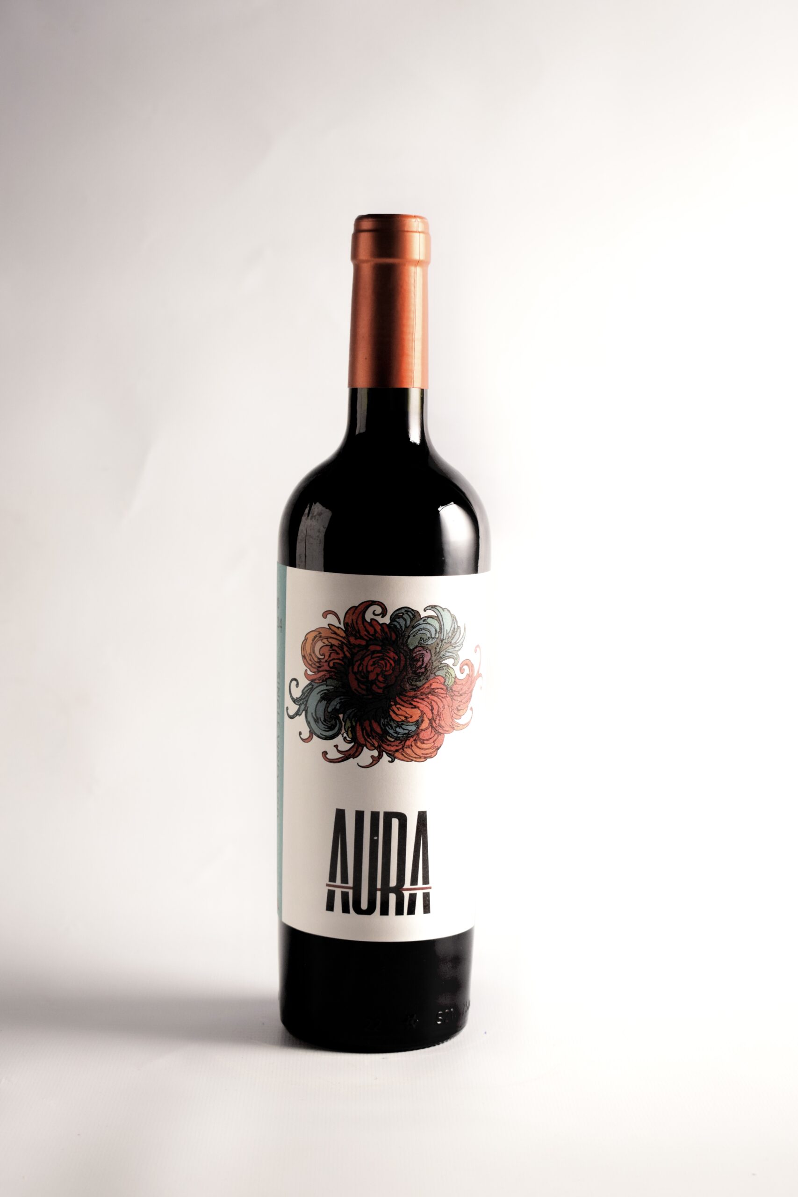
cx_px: 399
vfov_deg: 33.4
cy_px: 598
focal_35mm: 60
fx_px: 1995
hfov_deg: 22.6
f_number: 5.6
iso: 800
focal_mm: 40
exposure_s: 1/100
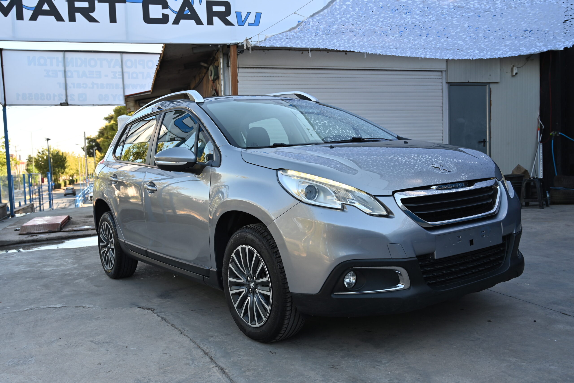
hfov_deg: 55.8
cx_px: 287
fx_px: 542
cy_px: 192
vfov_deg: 38.9
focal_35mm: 34
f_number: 5
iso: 200
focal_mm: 34
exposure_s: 1/250
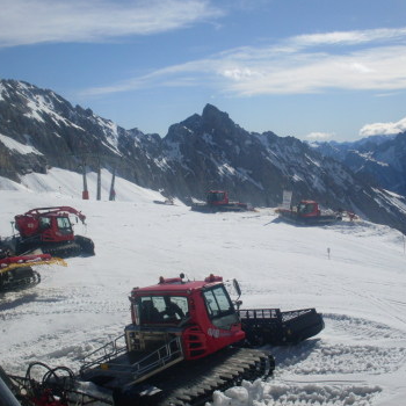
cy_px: 198
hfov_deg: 36.8
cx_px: 204
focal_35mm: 46
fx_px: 610
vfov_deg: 36.8
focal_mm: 6.3
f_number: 8.4
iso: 80
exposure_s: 1/750
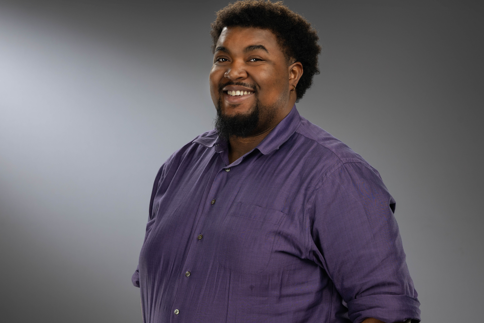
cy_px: 141
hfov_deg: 20.0
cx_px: 263
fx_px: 1371
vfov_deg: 13.4
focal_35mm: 102
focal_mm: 85
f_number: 7.1
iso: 160
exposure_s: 1/125
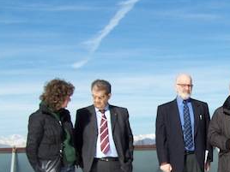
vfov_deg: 20.3
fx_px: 472
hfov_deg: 26.5
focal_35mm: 71
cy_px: 158
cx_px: 206
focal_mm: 6.3
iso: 80
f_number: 4
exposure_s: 1/750
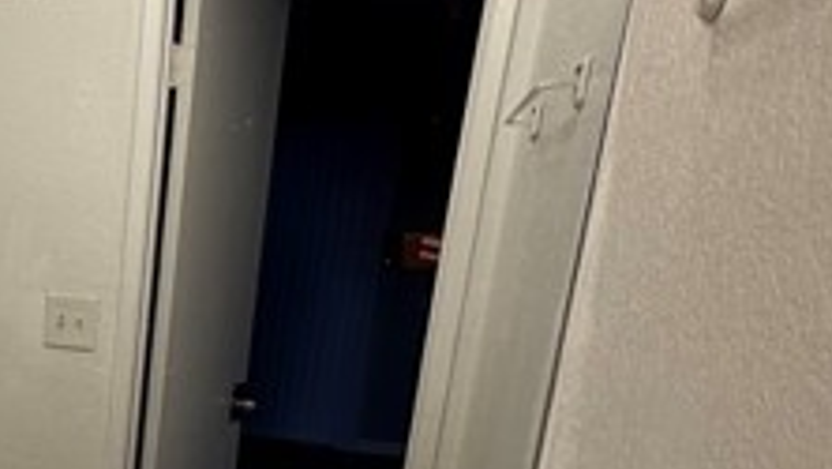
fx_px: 971
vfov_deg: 25.8
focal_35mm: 44
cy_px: 469
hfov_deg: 39.3
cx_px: -49
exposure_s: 1/120
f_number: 2.2
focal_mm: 2.22
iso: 80
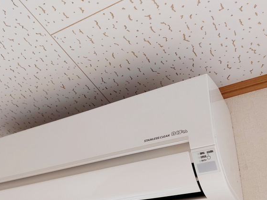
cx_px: 96
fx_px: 316
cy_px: 156
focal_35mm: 41
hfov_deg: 45.3
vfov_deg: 34.2
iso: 64
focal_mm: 5.23
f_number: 1.8
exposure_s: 1/24
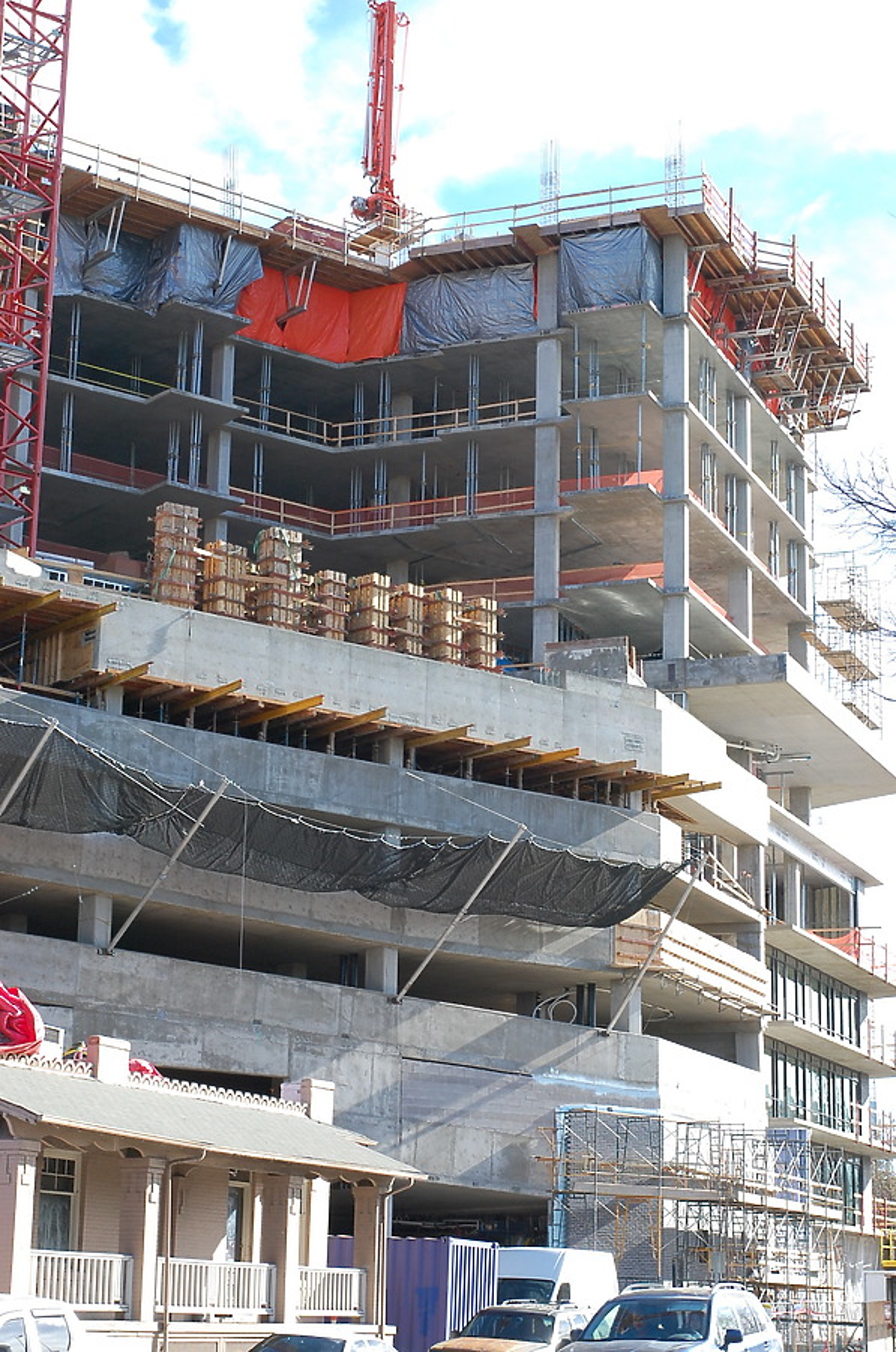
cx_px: 448
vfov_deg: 29.9
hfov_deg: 20.1
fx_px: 2529
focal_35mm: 68
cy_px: 676
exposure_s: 1/200
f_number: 10
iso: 400
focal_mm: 45
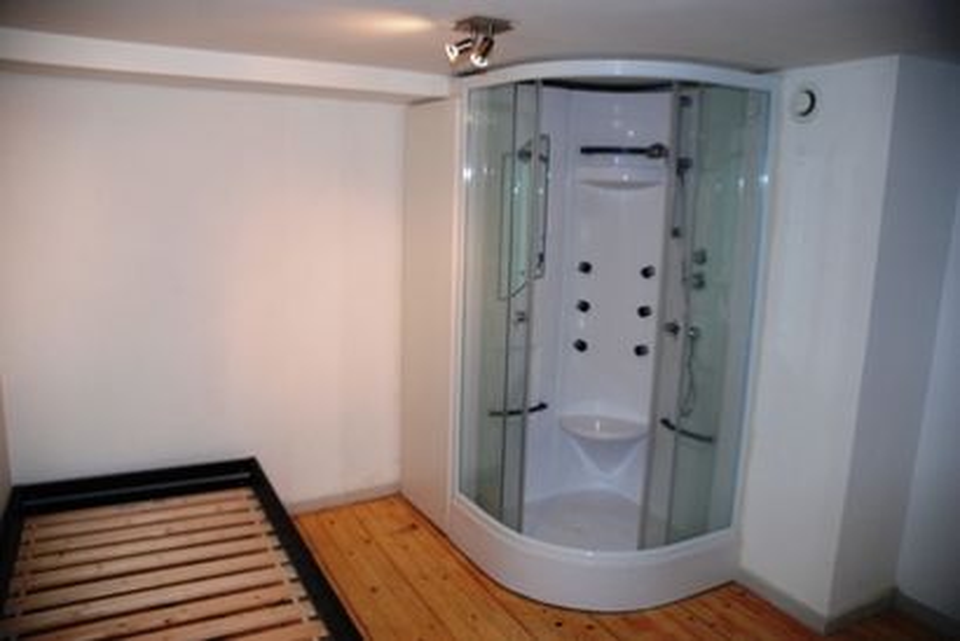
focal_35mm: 27
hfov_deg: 67.3
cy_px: 320
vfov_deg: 48.0
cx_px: 480
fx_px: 720
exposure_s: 1/60
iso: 200
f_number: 3.5
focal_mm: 18
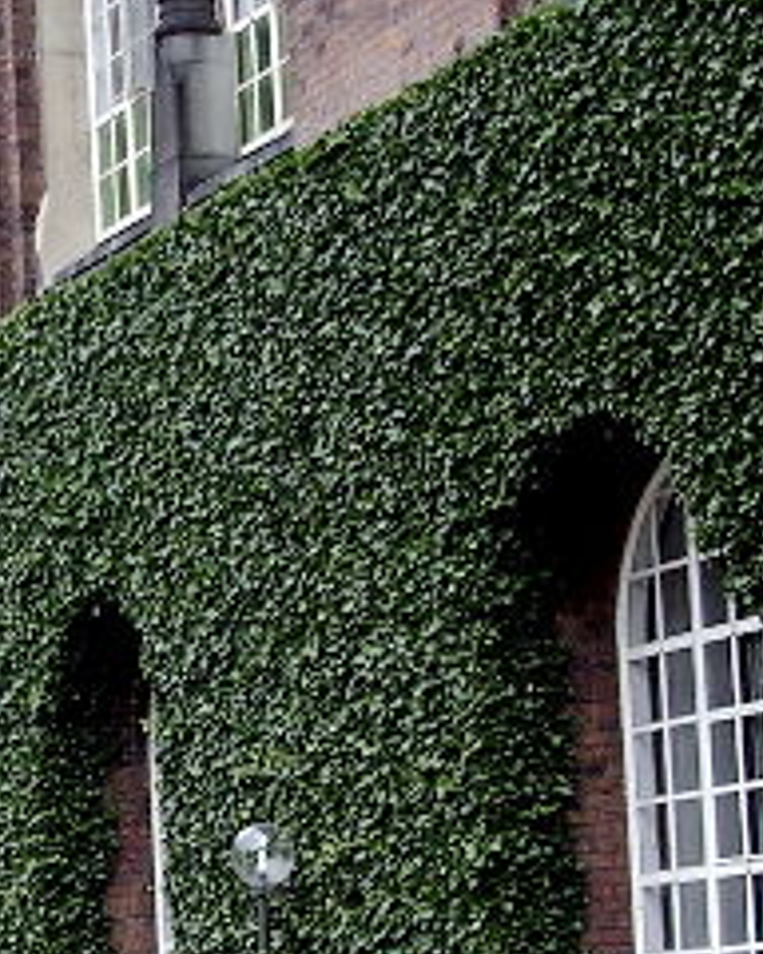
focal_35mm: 114
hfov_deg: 13.1
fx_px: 3218
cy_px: 894
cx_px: -207
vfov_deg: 16.6
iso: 100
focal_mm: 5.8
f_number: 2.8
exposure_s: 1/308
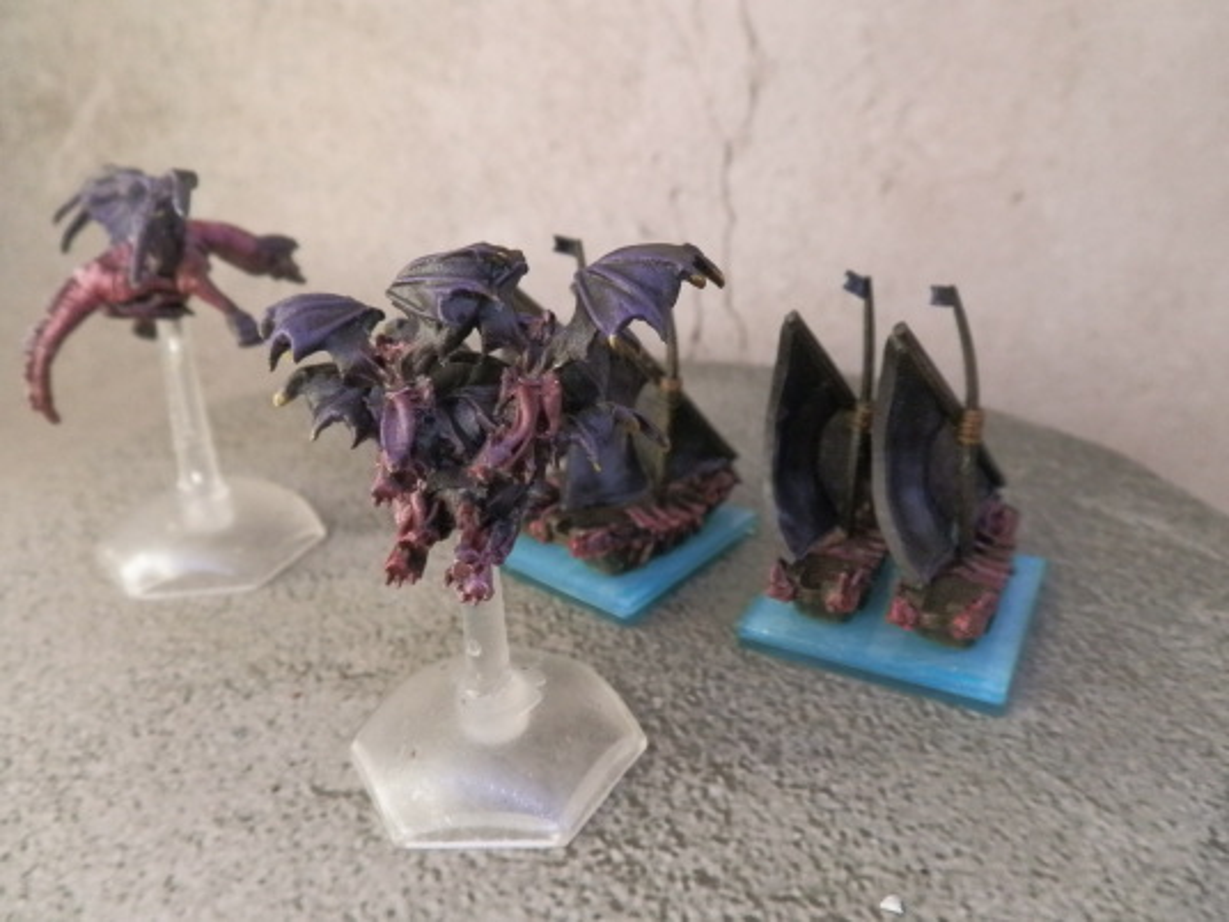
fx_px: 994
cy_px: 461
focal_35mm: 28
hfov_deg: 63.4
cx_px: 614
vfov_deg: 49.7
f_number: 3.1
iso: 400
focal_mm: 5
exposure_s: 1/100
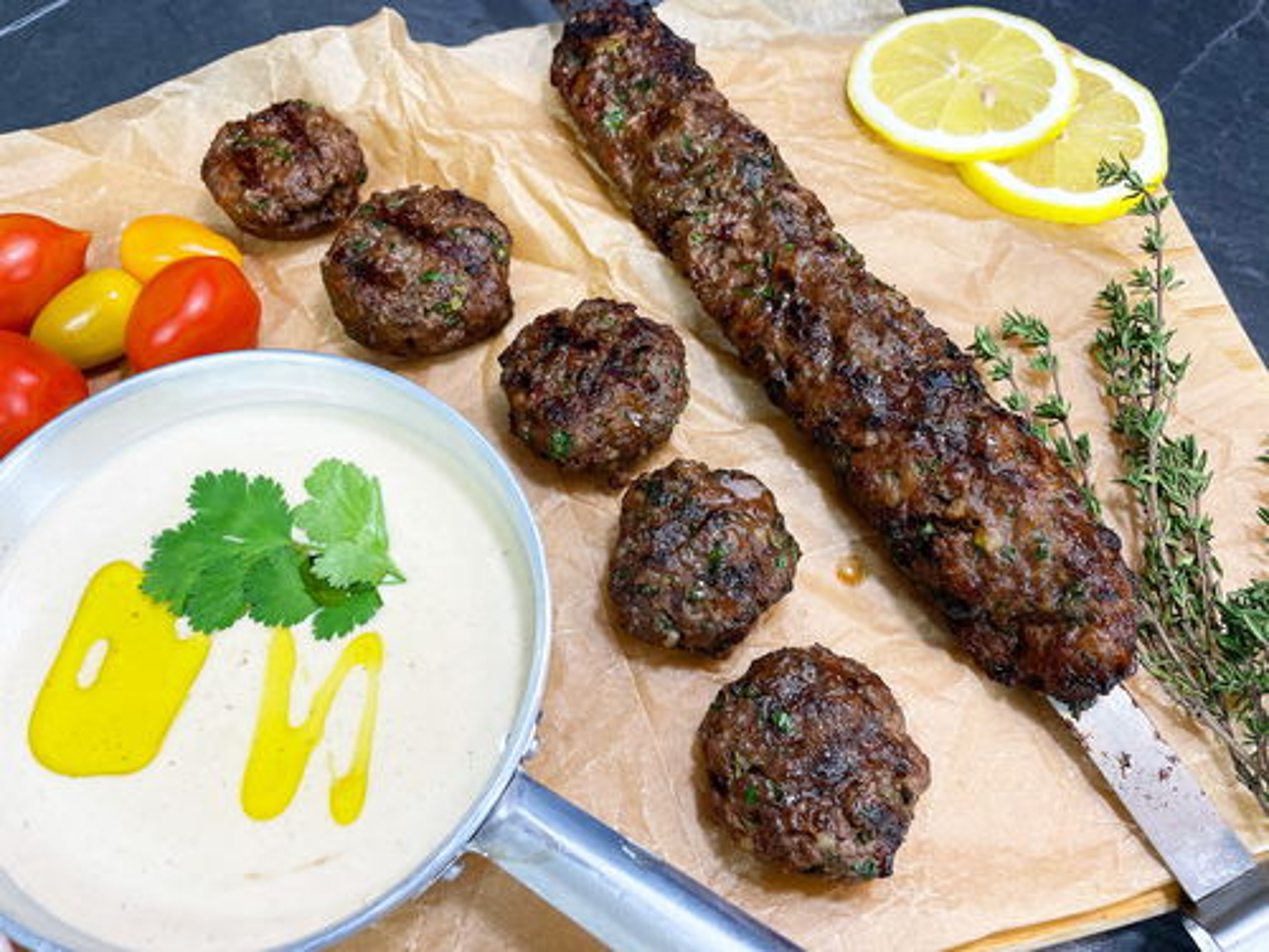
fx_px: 953
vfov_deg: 53.1
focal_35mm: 26
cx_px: 634
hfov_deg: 67.3
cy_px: 476
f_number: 1.6
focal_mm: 4.2
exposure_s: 1/100
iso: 80
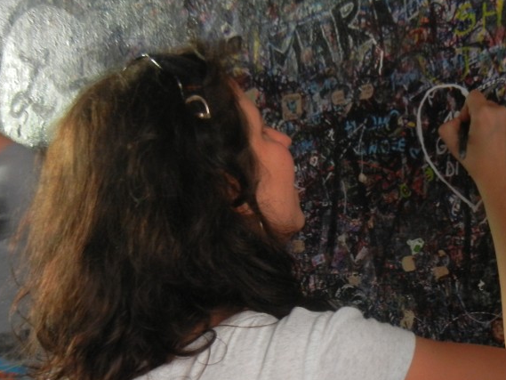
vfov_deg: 26.7
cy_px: 288
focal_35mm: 54
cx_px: 390
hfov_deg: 34.6
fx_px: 790
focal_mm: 5.4
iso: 400
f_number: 3.5
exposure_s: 1/7.8
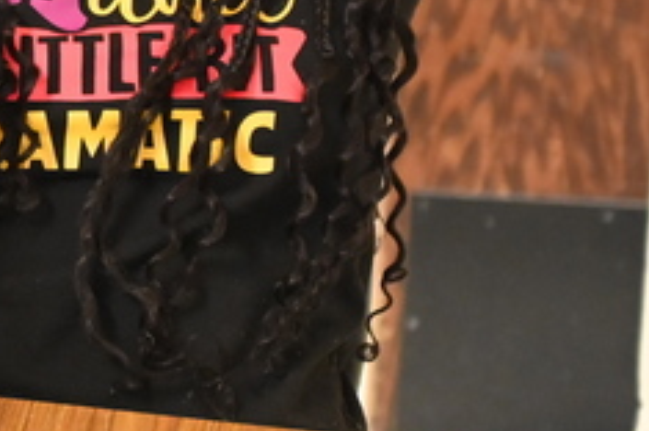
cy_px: -200
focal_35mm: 218
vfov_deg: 6.2
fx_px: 3925
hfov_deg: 9.1
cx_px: -450
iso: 5600
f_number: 4
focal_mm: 50
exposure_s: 1/60
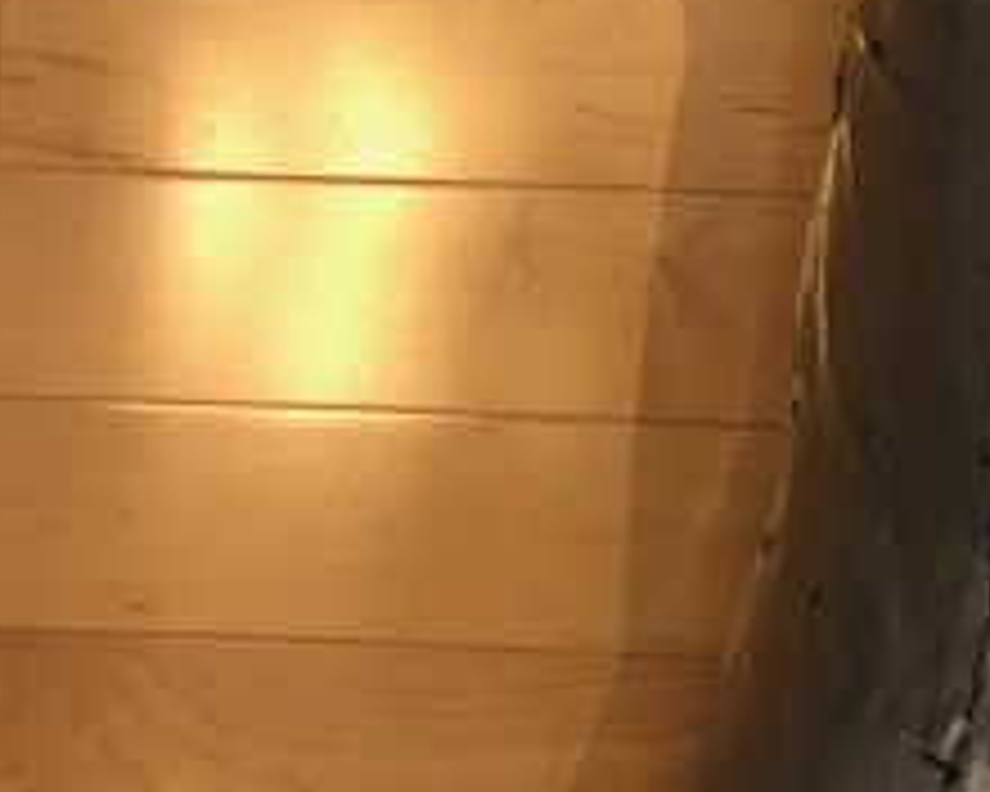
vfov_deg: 17.4
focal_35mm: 87
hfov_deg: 22.0
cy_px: 68
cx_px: 533
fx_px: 2549
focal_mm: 4
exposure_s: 1/15
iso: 80
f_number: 1.8
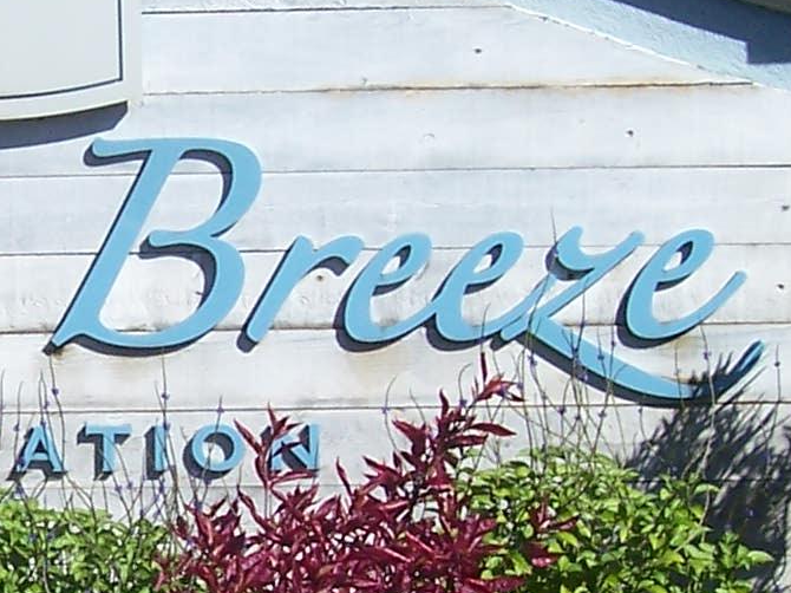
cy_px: 383
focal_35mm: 130
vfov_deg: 11.4
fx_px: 2970
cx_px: -47
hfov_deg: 14.9
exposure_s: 1/350
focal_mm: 5.6
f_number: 5.6
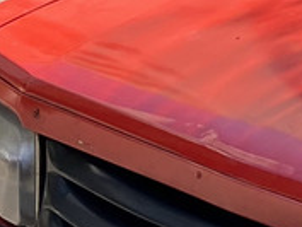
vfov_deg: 8.5
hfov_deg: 10.5
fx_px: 1519
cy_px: 62
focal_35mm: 174
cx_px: 582
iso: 25
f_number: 1.8
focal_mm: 3.99
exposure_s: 1/173
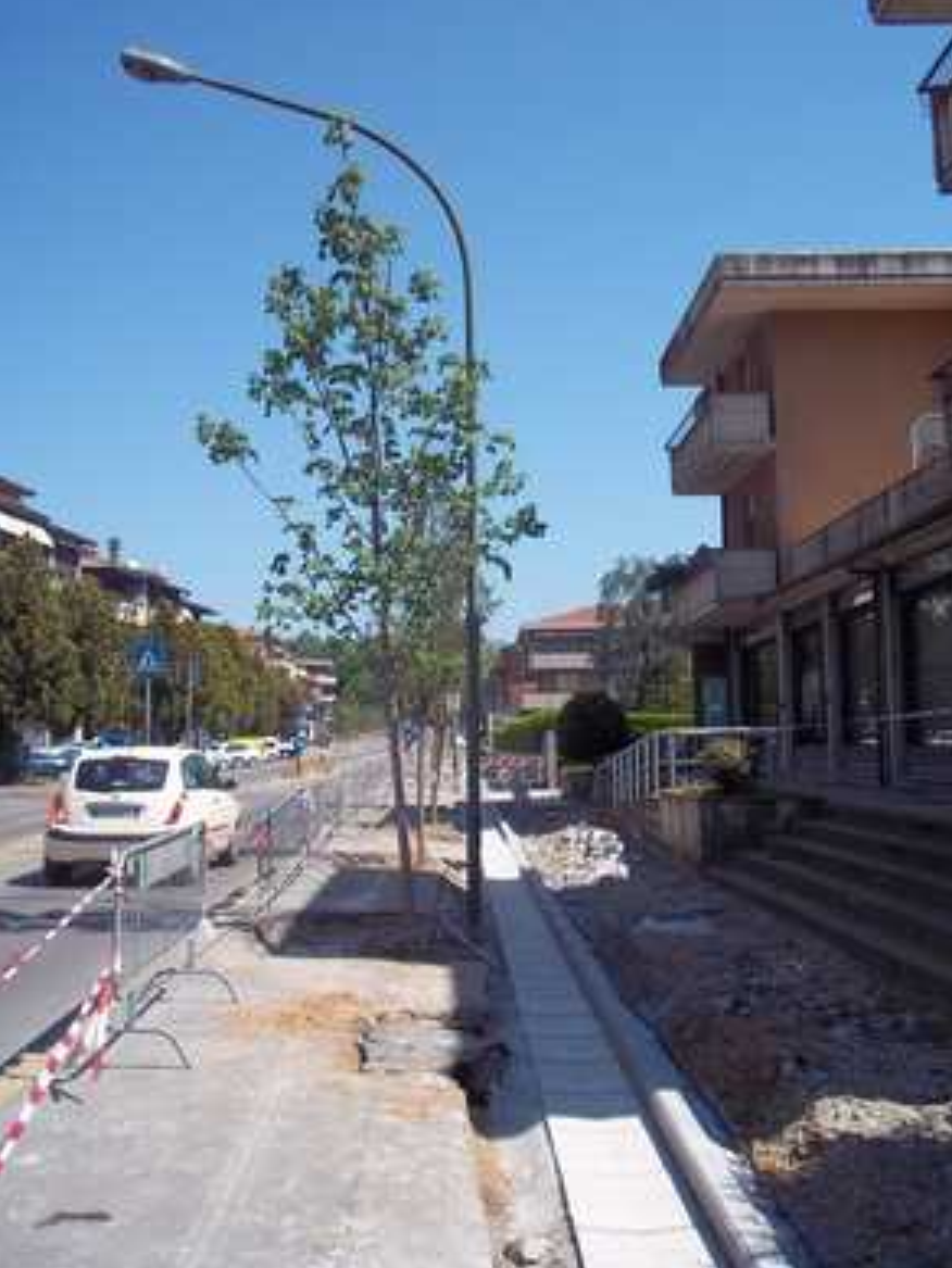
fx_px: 1356
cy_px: 626
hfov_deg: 38.7
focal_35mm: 37
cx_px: 483
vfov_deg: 50.1
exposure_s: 1/160
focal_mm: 6.5
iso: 80
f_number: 8
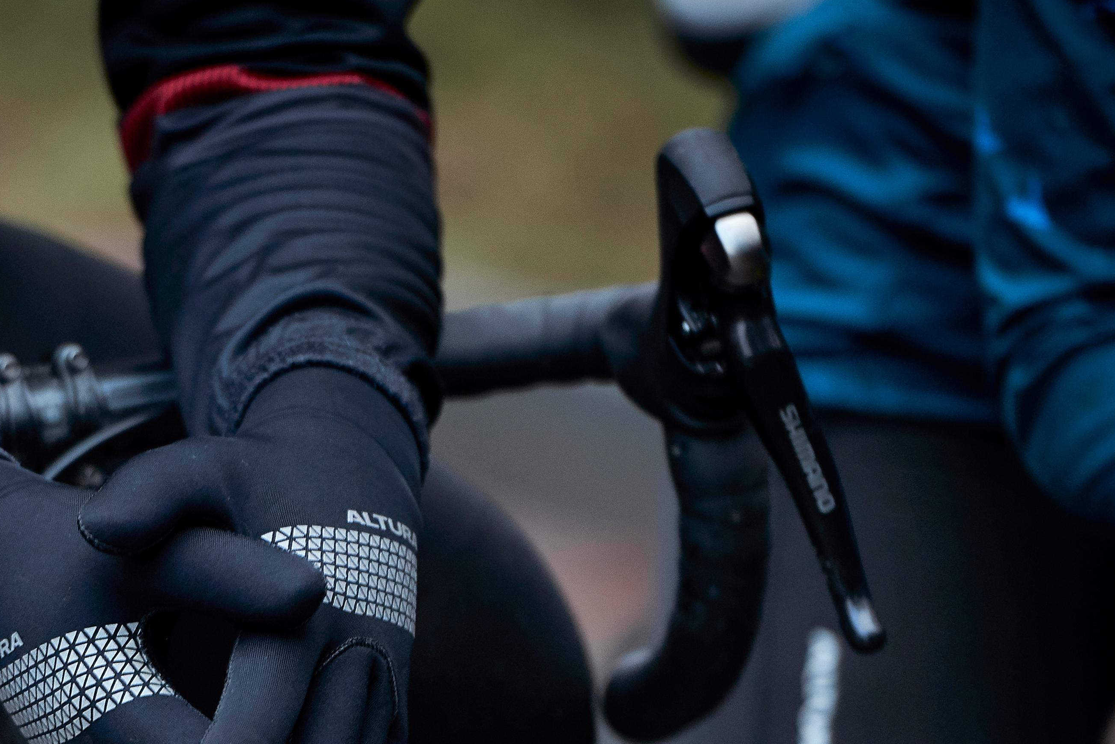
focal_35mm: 449
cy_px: 786
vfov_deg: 3.1
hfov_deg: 4.6
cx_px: 130
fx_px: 13911
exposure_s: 1/125
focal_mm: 200
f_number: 2.8
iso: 1000
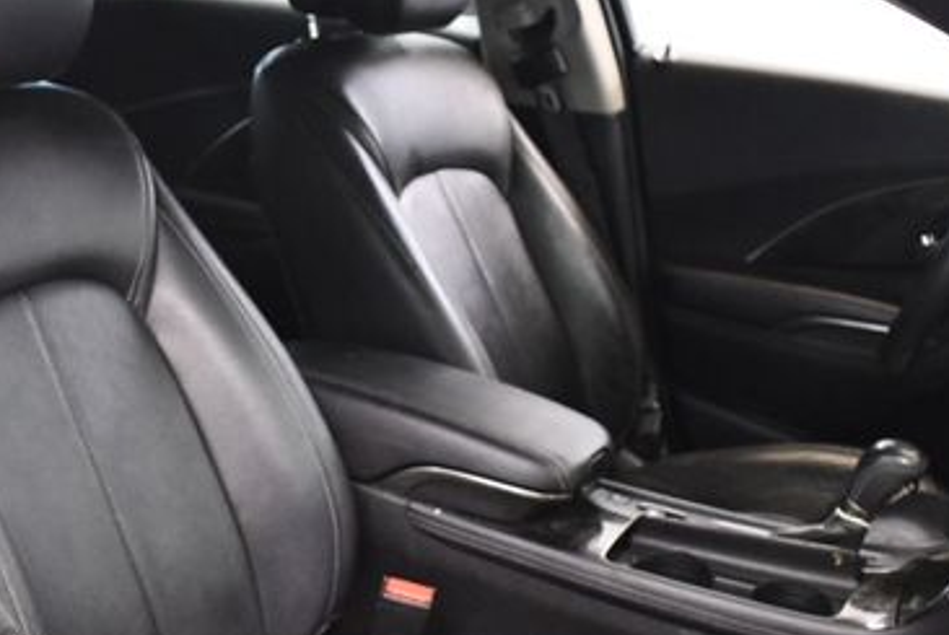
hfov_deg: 31.6
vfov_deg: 21.5
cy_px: 441
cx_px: 322
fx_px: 1663
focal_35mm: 63
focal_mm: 18
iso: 3200
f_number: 3.5
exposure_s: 1/100
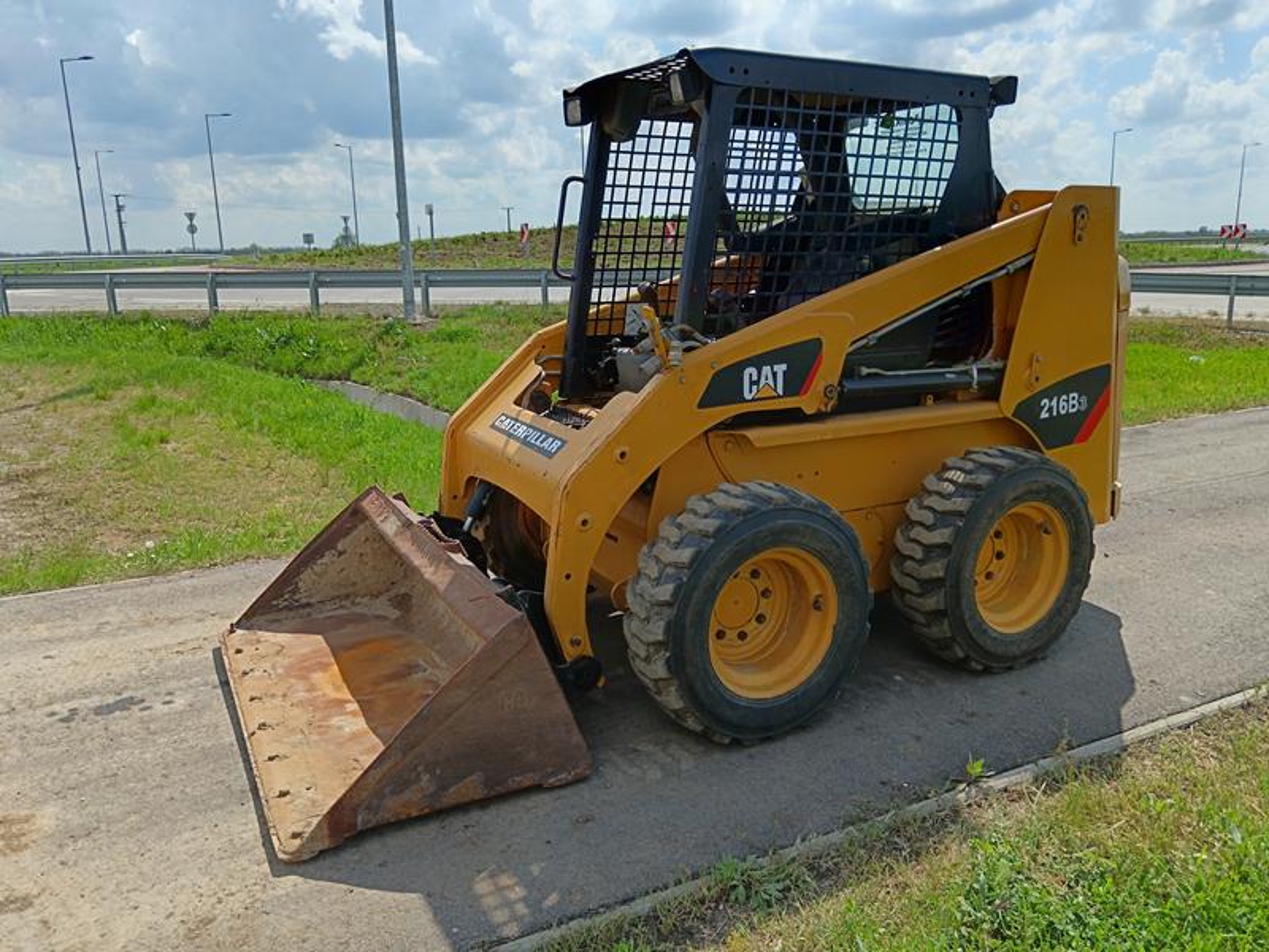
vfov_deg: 51.4
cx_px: 634
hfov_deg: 65.3
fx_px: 990
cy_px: 476
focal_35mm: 27
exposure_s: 1/949
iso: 104
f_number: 1.9
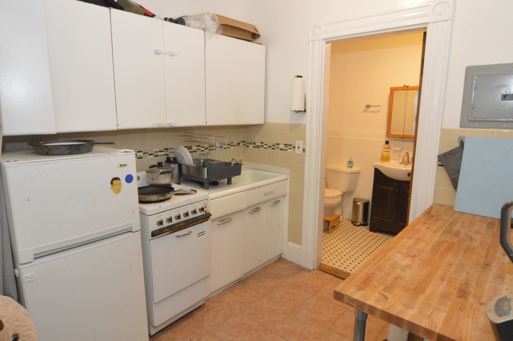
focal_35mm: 20
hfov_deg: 84.0
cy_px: 171
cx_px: 248
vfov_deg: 61.8
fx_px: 285
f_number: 9
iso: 3200
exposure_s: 1/60
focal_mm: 12
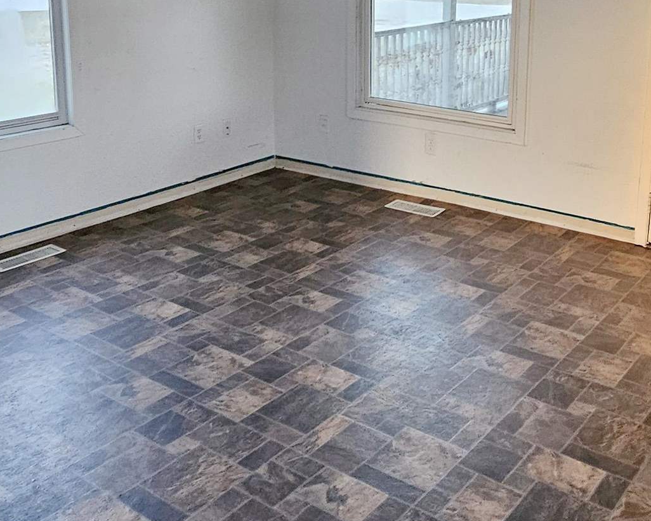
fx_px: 732
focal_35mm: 38
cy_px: 110
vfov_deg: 37.8
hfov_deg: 47.5
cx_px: 411
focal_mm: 2.2
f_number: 2.2
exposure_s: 1/30
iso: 500
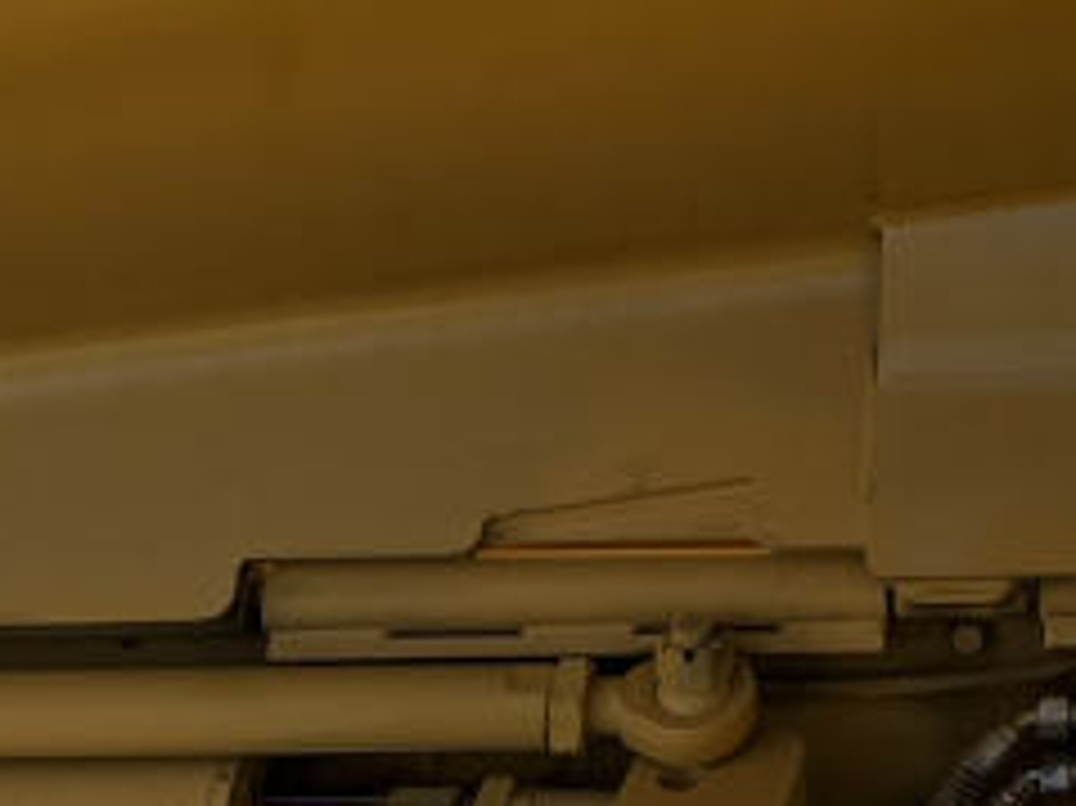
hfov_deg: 16.8
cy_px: -761
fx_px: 3386
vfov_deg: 12.2
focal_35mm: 109
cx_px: 1472
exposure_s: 1/2841
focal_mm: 5.7
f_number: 1.5
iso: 50
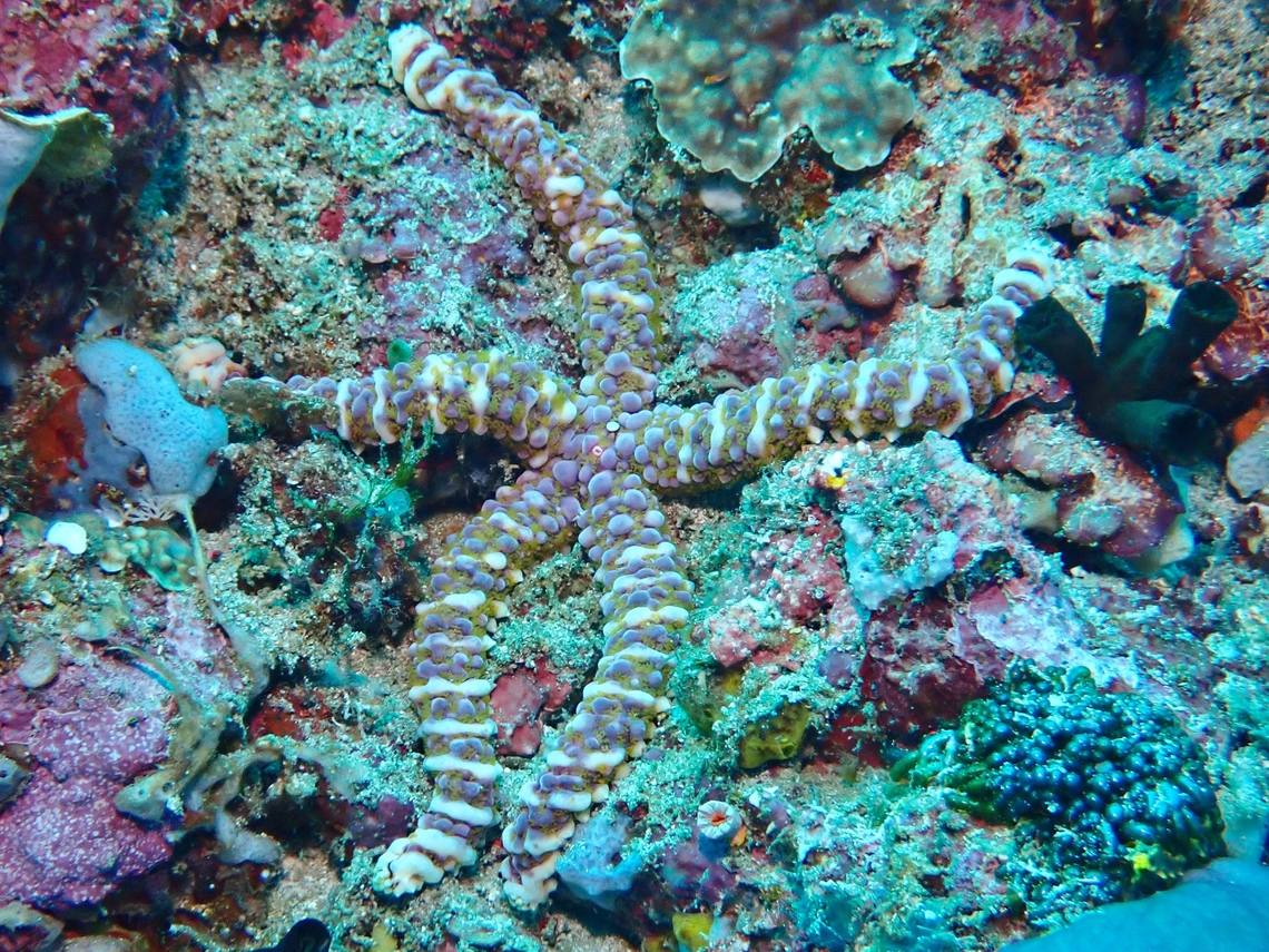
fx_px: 1723
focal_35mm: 47
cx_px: 634
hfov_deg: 40.4
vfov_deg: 30.9
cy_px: 476
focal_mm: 8.4
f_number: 4.5
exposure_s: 1/100
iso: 640
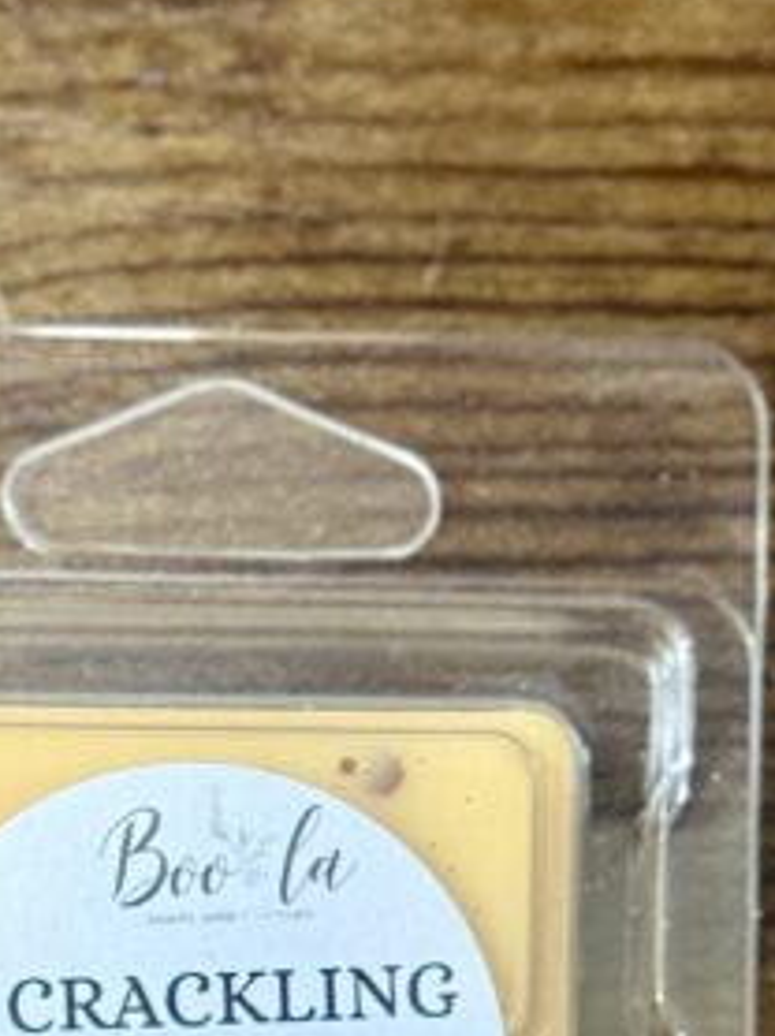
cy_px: 1438
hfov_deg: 8.4
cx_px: 227
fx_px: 5292
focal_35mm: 177
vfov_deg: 10.9
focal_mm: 6.76
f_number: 1.78
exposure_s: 1/60
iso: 200
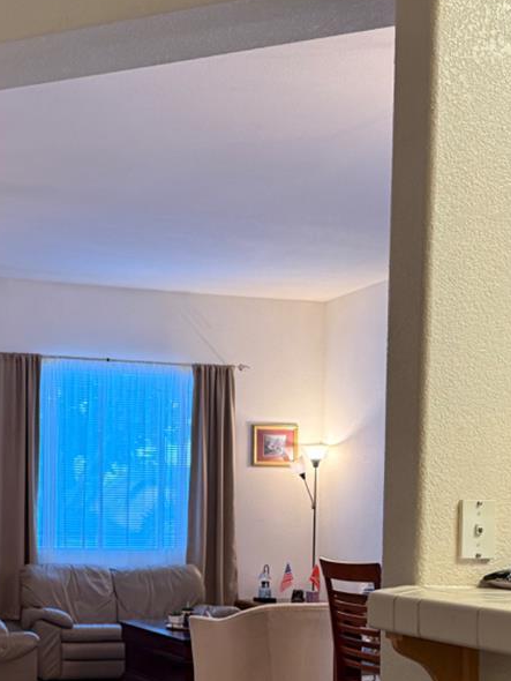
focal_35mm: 61
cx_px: 119
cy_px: 534
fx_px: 1200
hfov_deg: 23.8
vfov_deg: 31.0
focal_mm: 6.76
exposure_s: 1/60
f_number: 1.78
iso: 320
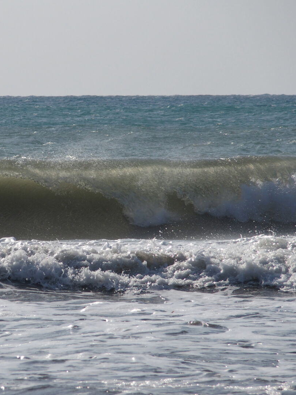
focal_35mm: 401
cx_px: 55
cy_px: 198
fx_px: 4571
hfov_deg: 3.7
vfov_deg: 4.9
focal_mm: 64.3
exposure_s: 1/200
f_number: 4.5
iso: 100
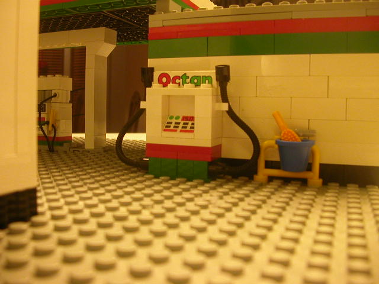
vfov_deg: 38.7
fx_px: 405
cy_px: 142
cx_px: 190
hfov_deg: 50.1
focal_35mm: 37
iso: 200
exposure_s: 1/30.9
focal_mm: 5.6
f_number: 2.7
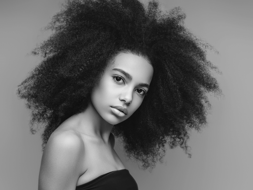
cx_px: 126
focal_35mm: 95
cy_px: 95
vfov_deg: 15.6
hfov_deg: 20.7
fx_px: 694
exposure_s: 1/125
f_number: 14
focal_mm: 120
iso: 100
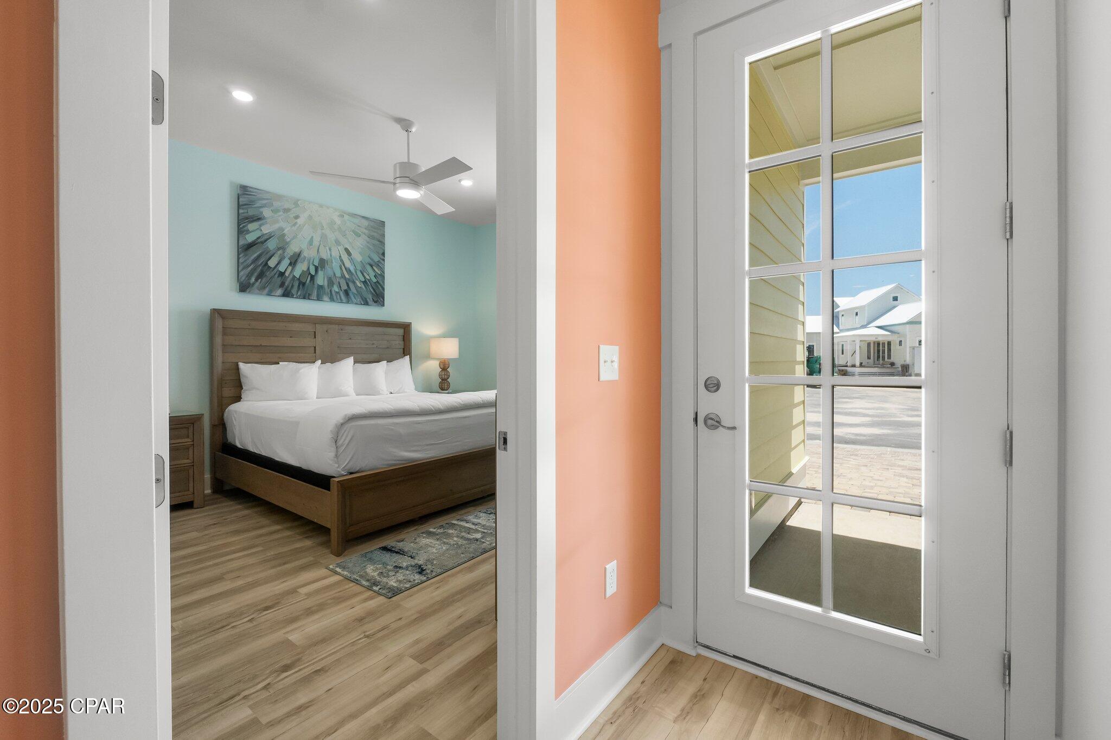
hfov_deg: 100.4
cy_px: 370
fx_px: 463
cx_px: 556
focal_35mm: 15
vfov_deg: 77.3
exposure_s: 1/100
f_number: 9
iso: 400
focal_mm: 10
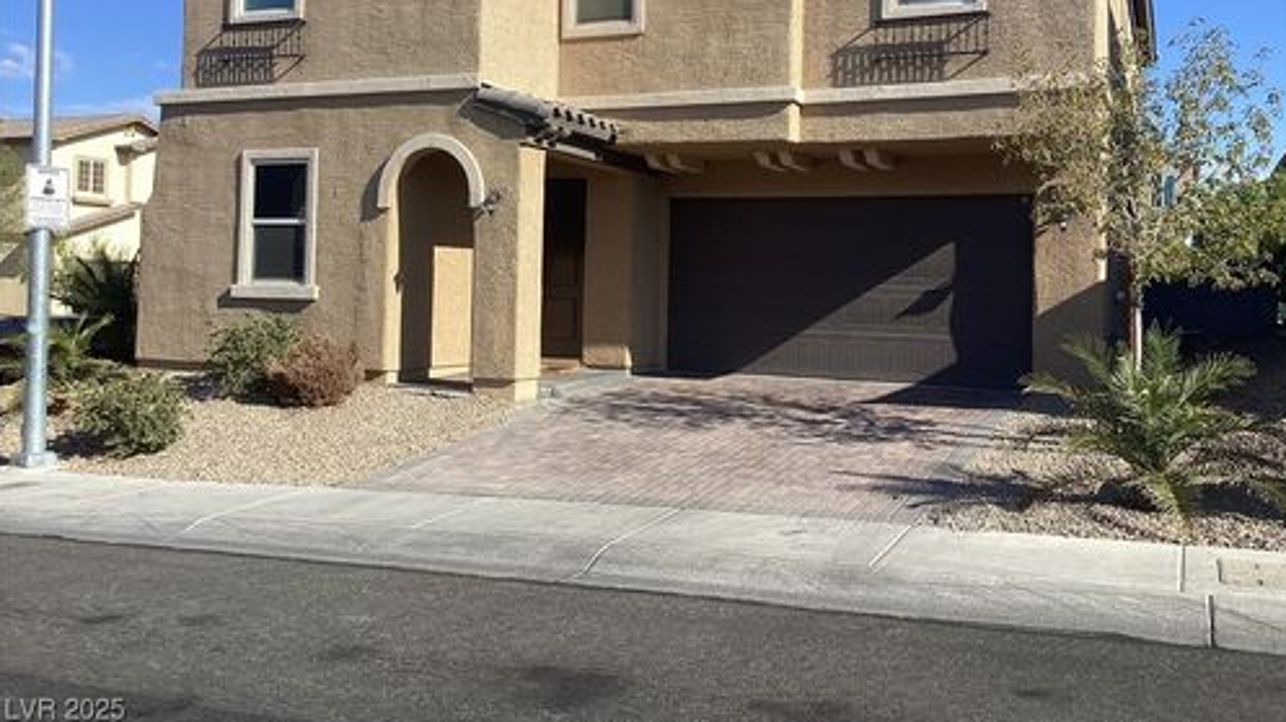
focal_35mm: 34
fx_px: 1159
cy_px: 252
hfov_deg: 58.0
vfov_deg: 34.3
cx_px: 644
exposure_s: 1/1058
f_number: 2.4
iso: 25
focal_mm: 3.3
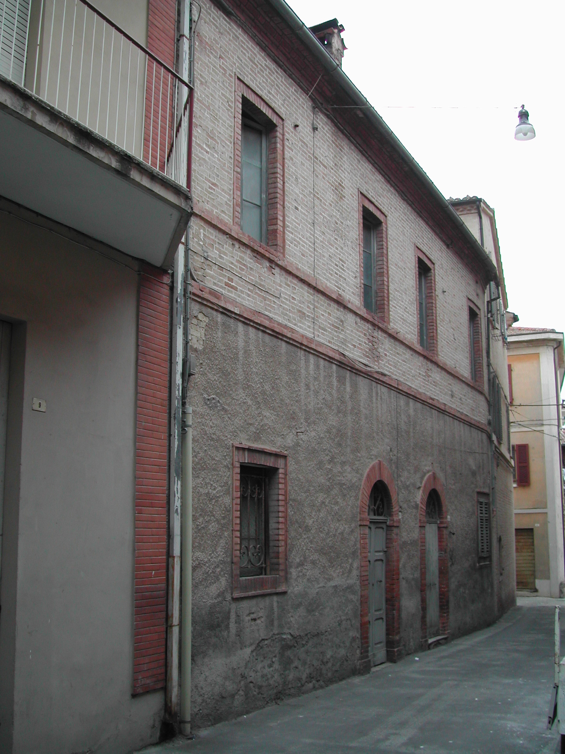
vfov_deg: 49.0
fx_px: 827
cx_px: 282
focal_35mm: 38
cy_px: 377
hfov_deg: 37.7
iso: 100
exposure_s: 1/194
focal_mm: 8
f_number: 2.8
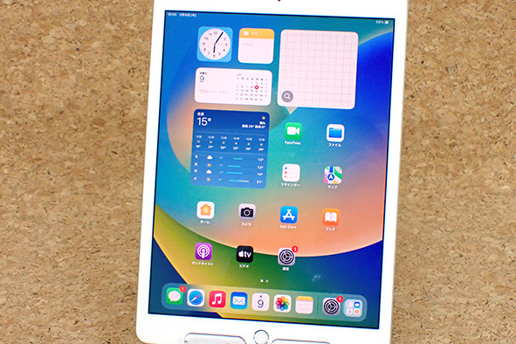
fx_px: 817
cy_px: 173
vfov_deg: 23.8
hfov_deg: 35.1
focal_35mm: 57
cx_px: 257
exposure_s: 1/125
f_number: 3.3
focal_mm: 9.65
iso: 800
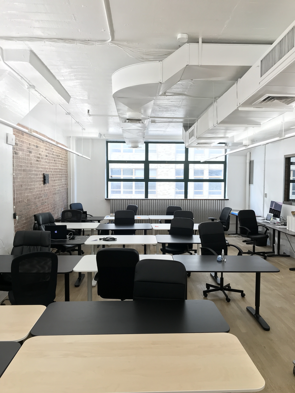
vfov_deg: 63.4
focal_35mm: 28
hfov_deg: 49.7
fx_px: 318
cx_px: 148
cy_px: 196
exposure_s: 1/30
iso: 20
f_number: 1.8
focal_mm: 3.99
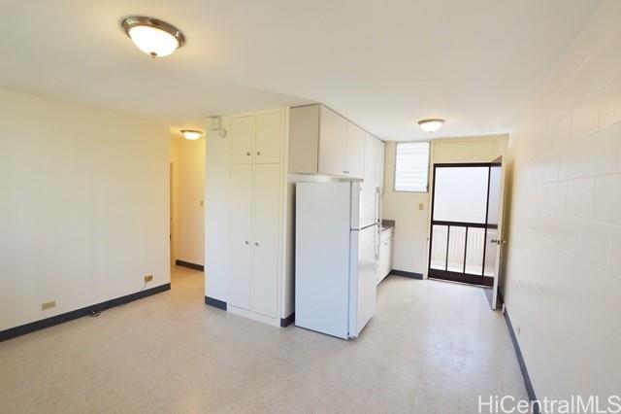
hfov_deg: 100.4
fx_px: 259
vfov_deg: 77.3
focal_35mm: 15
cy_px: 207
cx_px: 310
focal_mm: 10
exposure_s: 1/60
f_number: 6.3
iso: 400
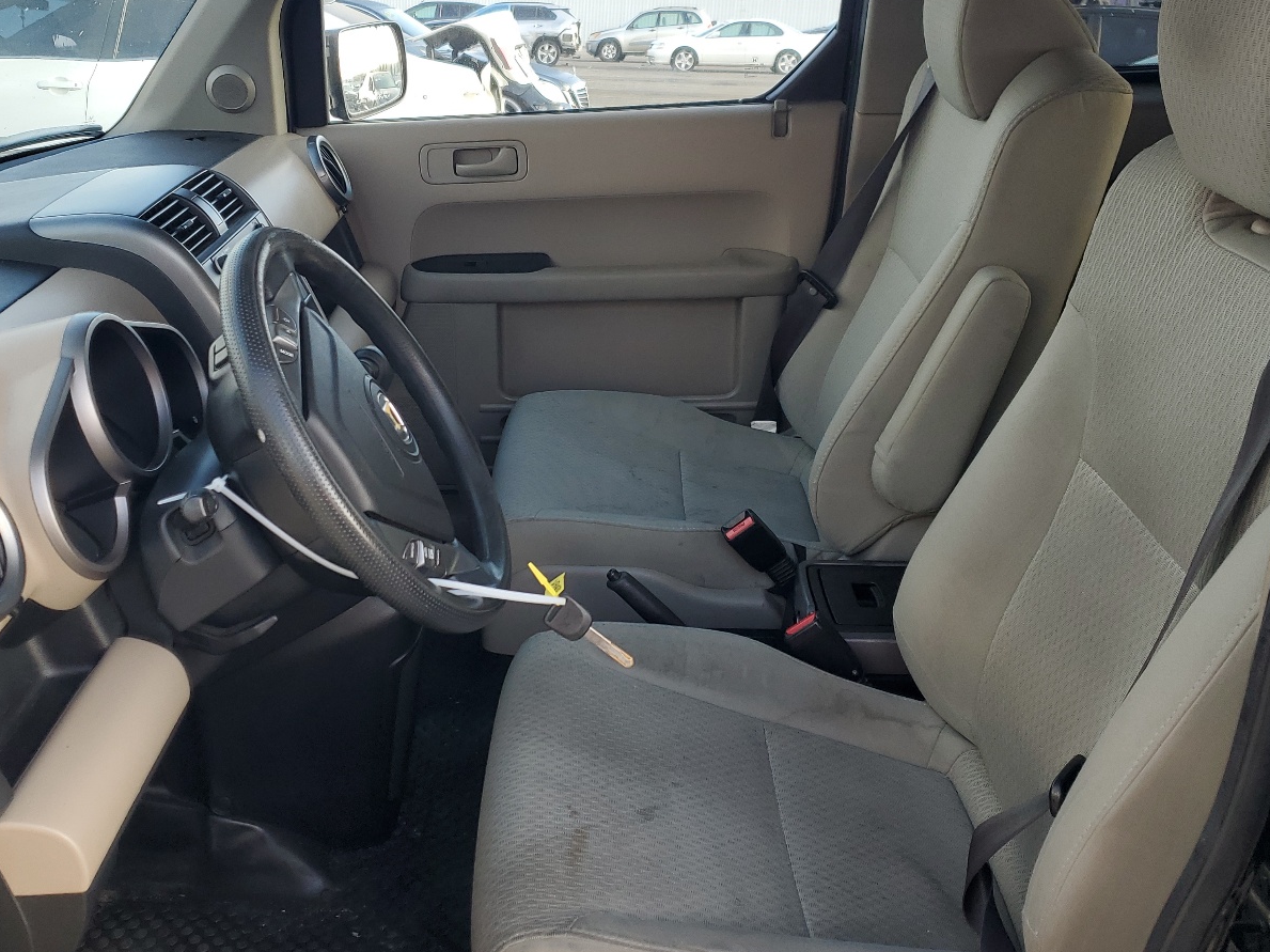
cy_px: 412
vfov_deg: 40.6
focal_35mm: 35
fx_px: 1284
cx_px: 508
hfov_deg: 52.3
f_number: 1.5
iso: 50
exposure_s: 1/263
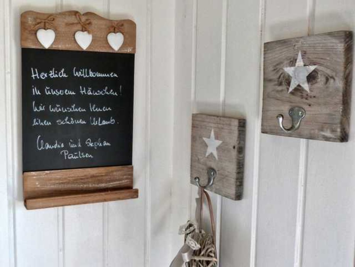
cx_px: 178
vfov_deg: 44.2
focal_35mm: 32
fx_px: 328
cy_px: 134
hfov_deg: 56.8
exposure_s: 1/60
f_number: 3
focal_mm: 5.6
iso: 160
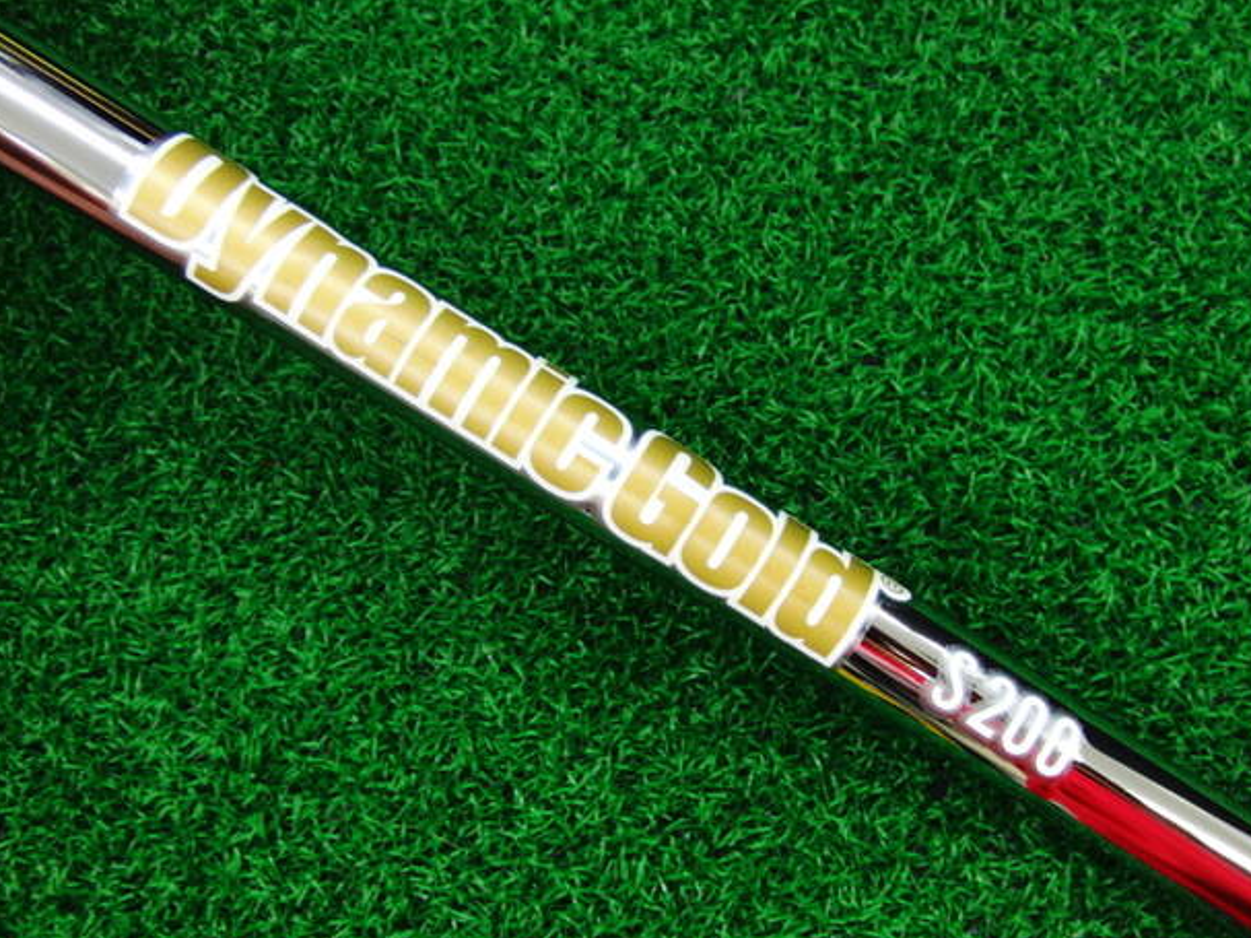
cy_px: 491
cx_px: 649
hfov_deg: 47.9
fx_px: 1409
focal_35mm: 39
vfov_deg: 36.8
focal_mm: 6.42
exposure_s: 1/50
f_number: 3.6
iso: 400
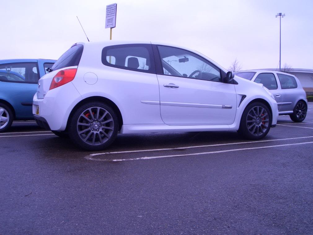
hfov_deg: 51.3
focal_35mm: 36
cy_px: 118
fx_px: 326
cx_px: 156
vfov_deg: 39.7
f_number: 4
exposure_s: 1/160
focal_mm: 4.8
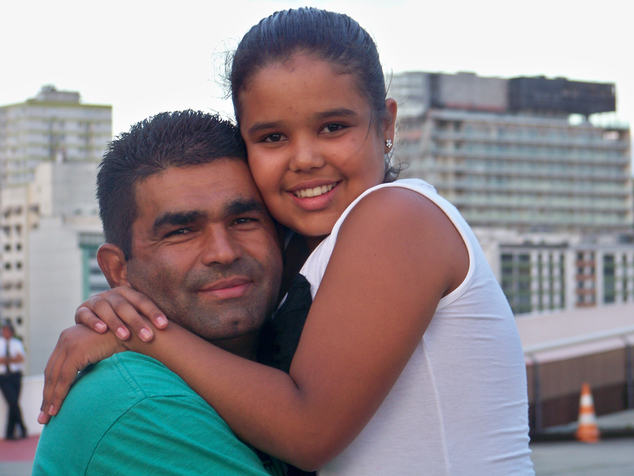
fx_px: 2546
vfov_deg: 10.7
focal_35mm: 139
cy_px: 238
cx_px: 317
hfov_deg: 14.2
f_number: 3.2
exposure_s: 1/50
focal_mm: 22.2
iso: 100
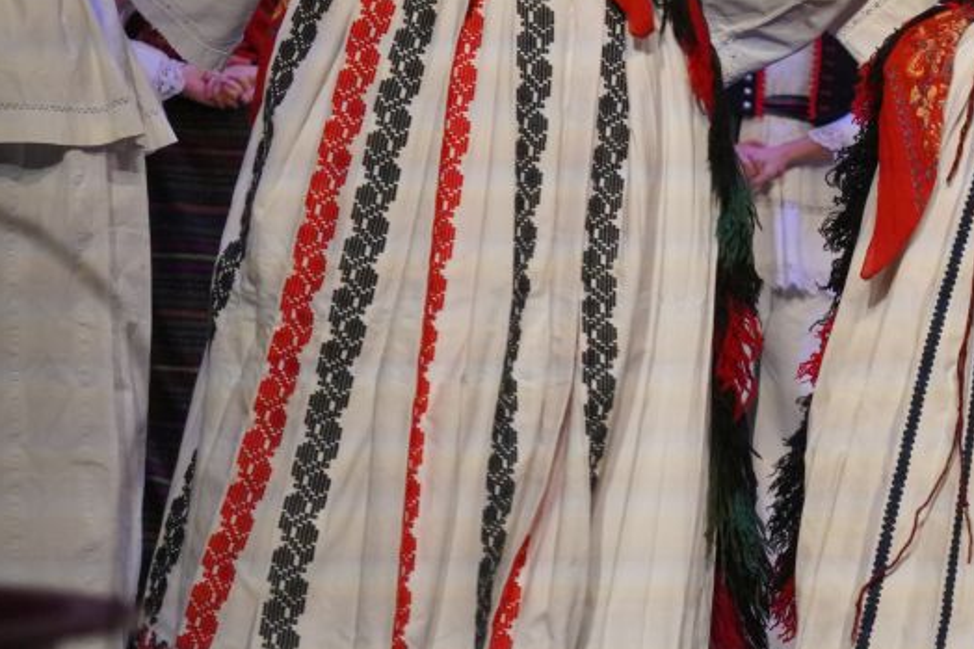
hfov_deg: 11.6
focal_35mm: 172
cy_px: 218
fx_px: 4644
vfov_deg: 8.0
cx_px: 1369
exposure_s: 1/250
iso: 1250
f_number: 3.5
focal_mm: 40.4
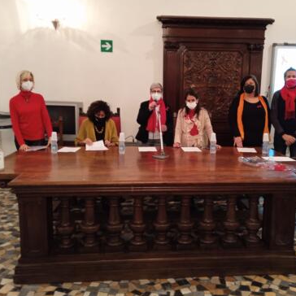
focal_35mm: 34
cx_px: 173
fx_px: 329
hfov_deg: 48.2
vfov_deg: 48.4
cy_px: 145
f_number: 2.2
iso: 918
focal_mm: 3.43
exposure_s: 1/20
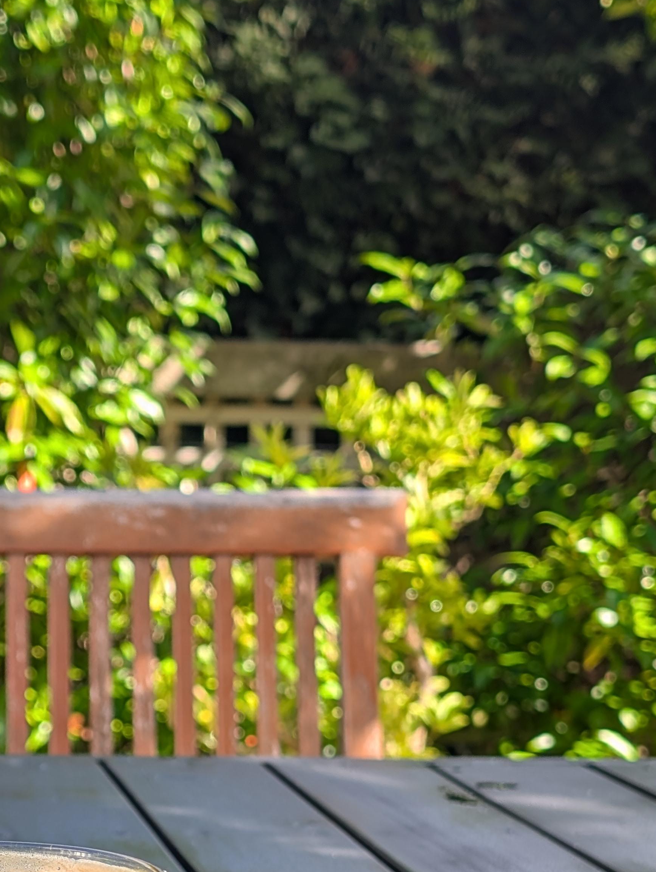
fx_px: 2193
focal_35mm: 87
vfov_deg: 22.1
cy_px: 714
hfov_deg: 16.9
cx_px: 157
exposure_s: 1/133
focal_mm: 6.9
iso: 19
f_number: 1.68
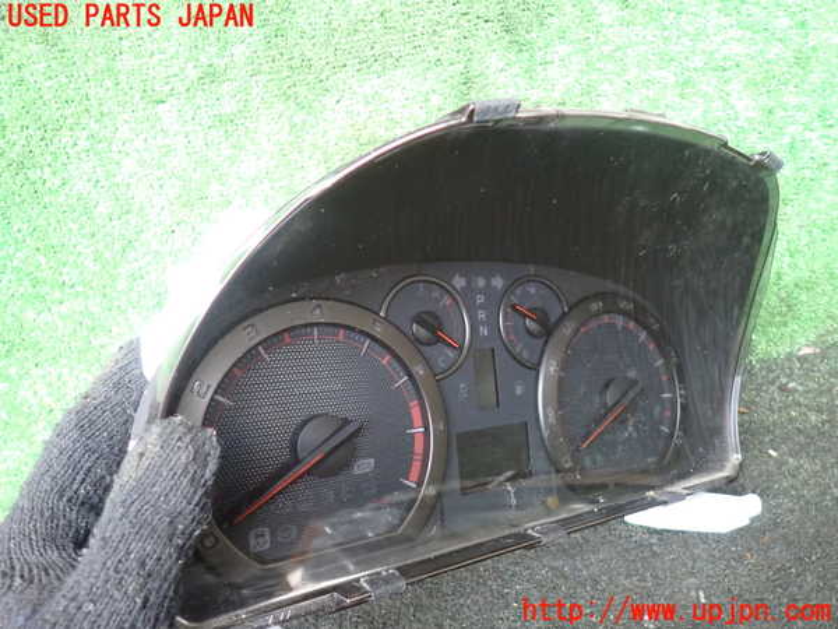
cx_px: 419
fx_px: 605
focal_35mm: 25
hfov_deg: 69.4
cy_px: 314
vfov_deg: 54.9
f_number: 2
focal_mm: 4.5
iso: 400
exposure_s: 1/30
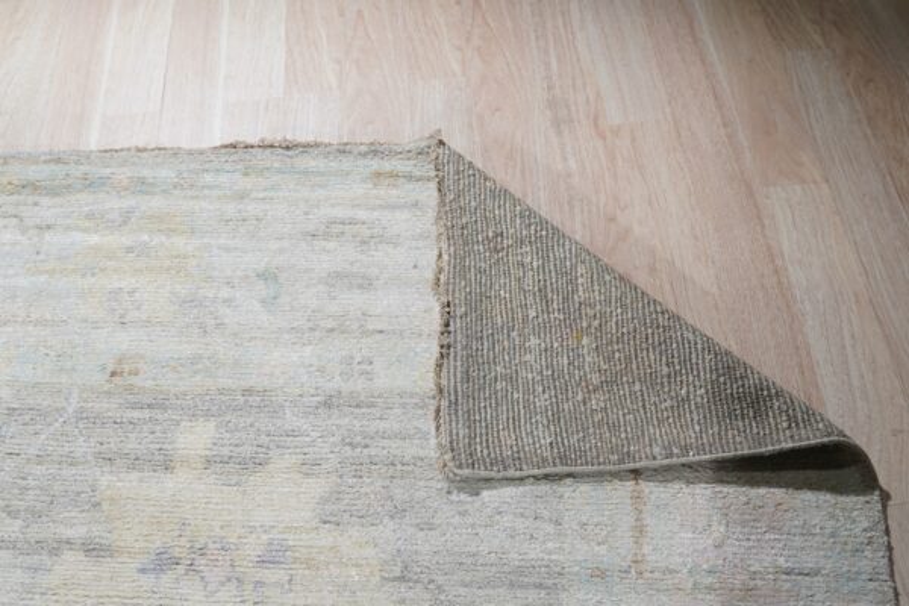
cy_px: 303
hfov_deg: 43.6
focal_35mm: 45
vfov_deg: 29.9
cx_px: 454
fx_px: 1136
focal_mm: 30
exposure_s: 1/250
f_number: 4
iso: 500
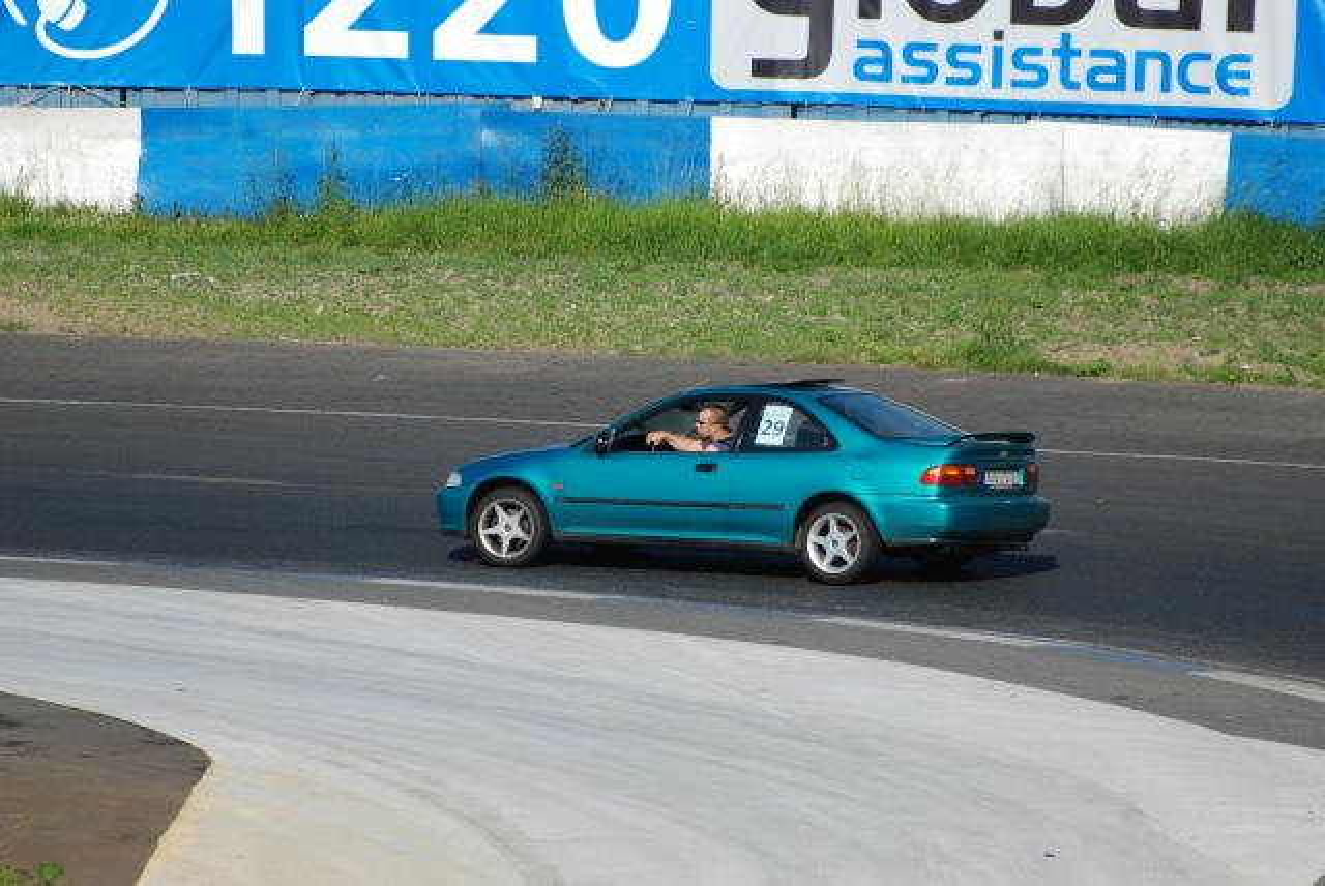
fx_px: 16577
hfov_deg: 4.6
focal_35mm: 450
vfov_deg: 3.1
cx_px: 662
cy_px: 443
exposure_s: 1/2000
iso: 400
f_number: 5.6
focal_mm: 300
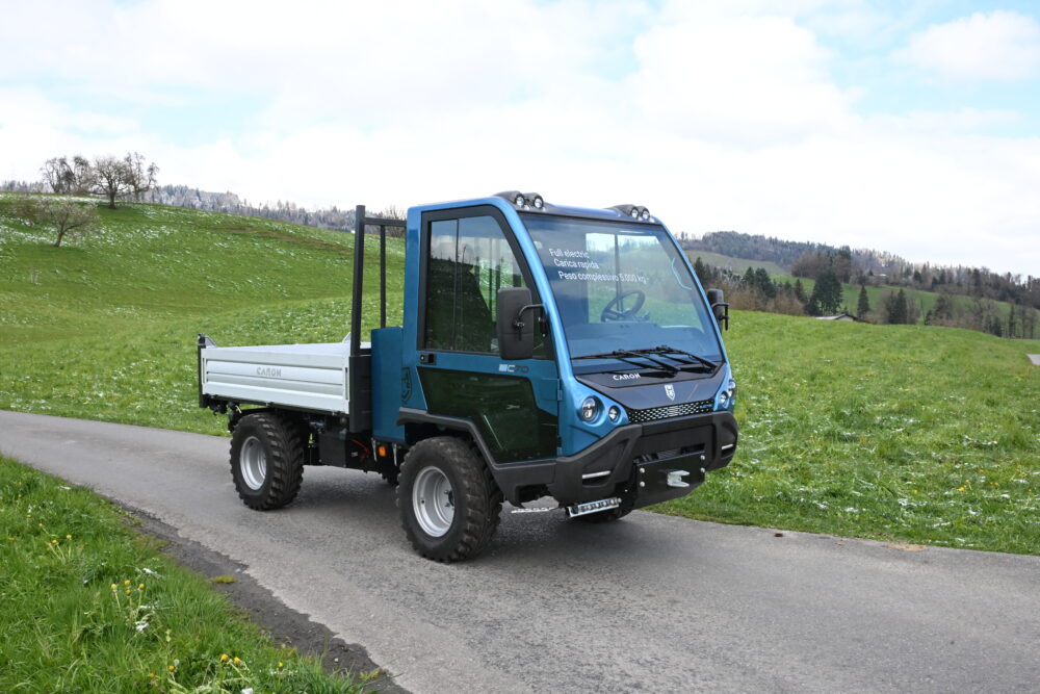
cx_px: 520
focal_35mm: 30
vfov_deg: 43.0
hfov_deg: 61.1
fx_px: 881
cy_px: 347
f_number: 18
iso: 5000
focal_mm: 30.5
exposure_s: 1/830
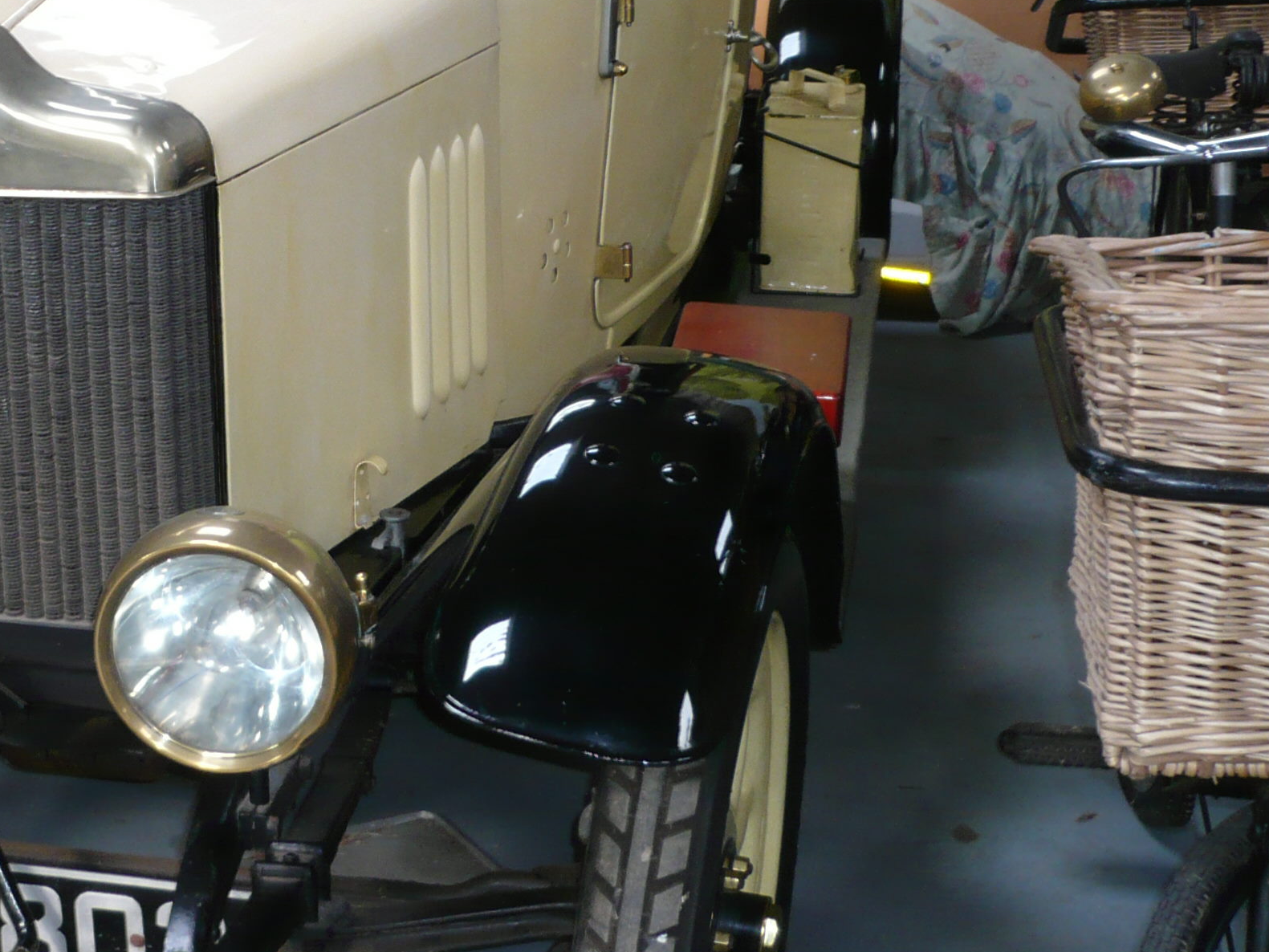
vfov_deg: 21.3
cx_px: 188
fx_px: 2493
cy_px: 187
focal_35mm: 68
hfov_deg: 27.8
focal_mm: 5.8
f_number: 2.8
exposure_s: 1/30
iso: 125
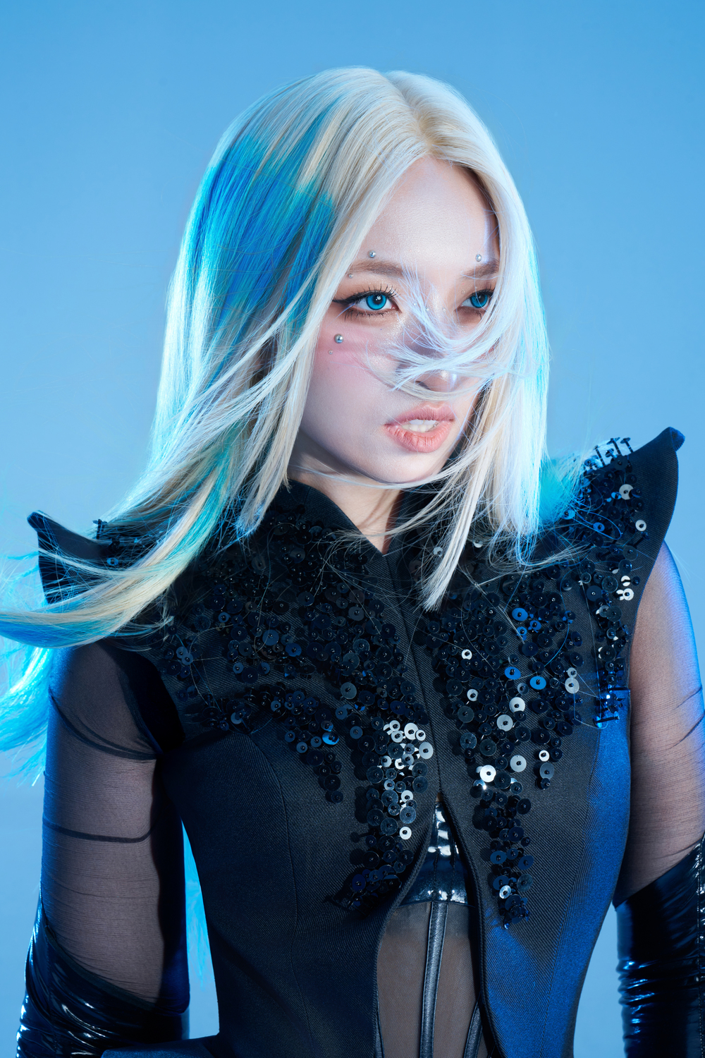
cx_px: 352
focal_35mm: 69
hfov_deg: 19.7
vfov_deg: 29.2
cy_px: 529
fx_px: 2027
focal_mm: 69
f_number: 11
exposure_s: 1/125
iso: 400
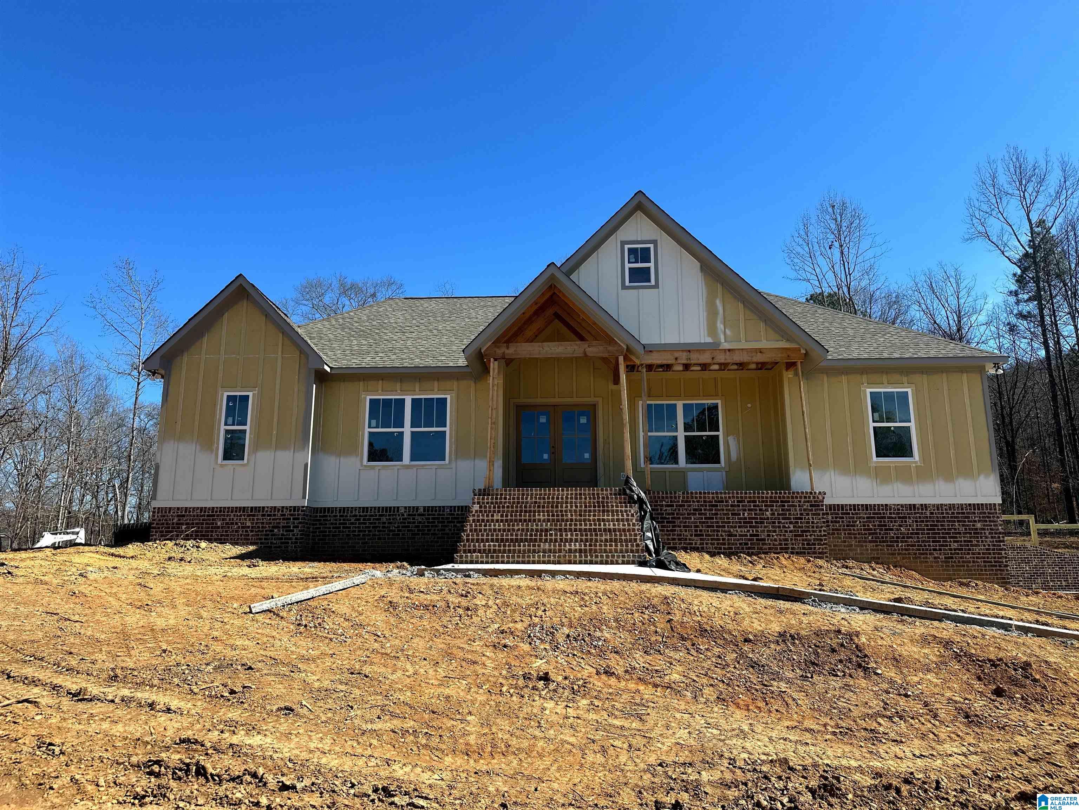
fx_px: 748
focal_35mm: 24
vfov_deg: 56.8
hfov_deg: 71.6
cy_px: 405
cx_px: 540
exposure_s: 1/3356
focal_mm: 6.86
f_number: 1.78
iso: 80
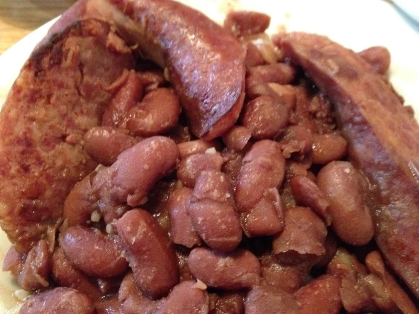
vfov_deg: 40.7
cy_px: 157
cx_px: 210
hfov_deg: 52.6
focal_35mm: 35
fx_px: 424
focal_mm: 4.28
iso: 800
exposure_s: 1/15
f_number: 2.4
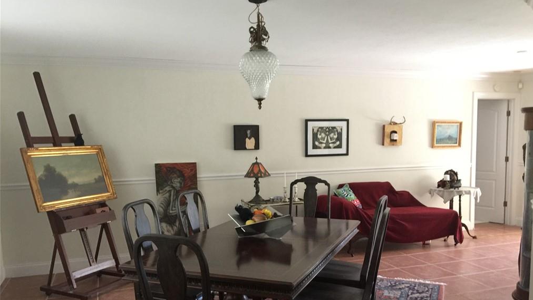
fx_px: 452
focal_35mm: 32
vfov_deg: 36.5
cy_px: 185
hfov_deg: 61.0
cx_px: 269
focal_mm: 4.15
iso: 125
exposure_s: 1/15
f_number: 2.2
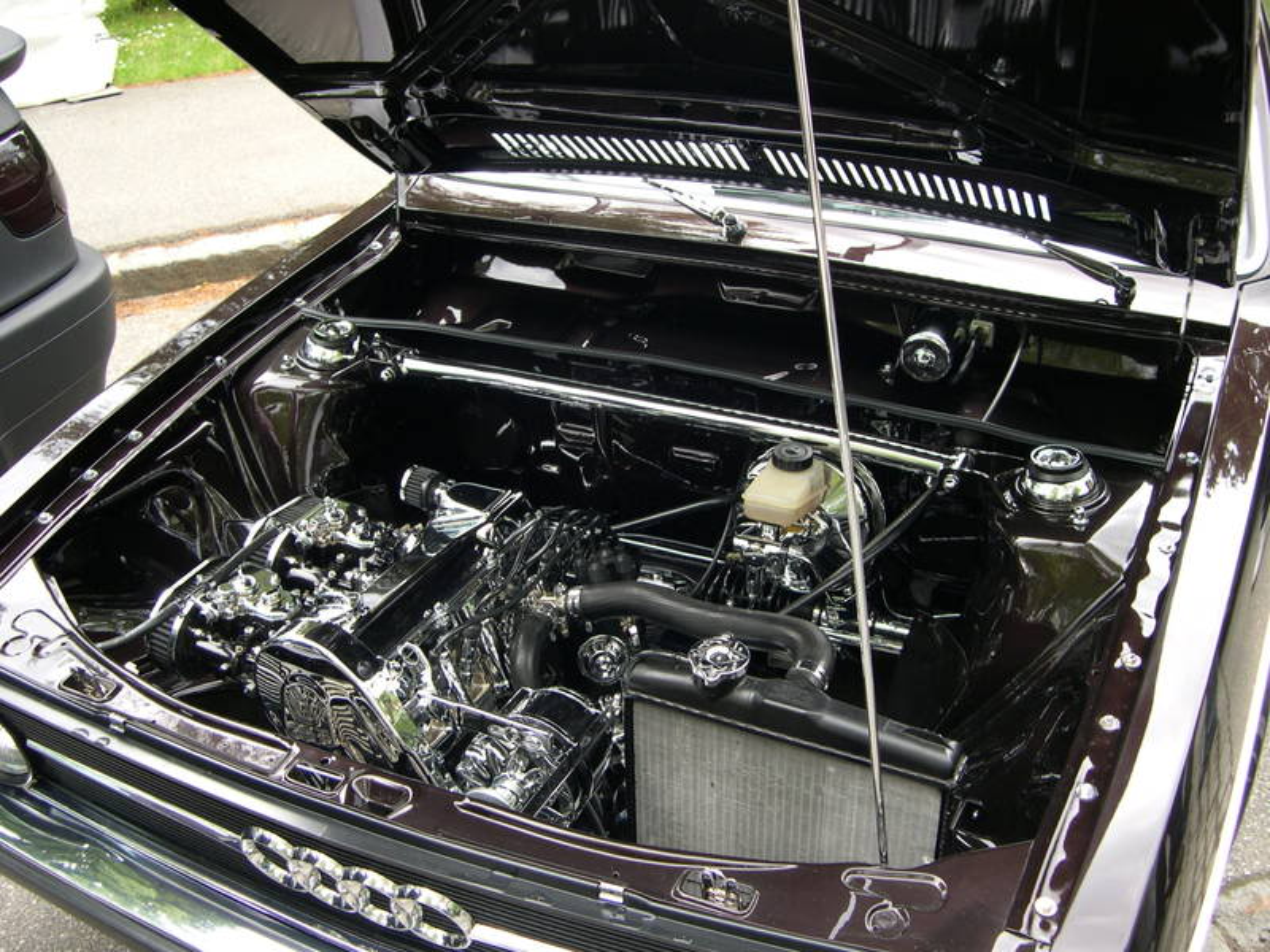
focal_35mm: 38
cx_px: 635
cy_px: 476
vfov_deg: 37.7
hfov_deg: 49.0
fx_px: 1394
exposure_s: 1/34.3
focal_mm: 8
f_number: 2.8
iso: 100
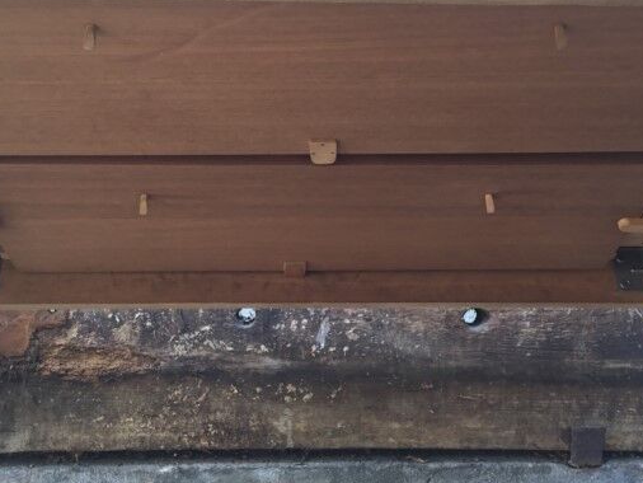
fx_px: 911
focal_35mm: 49
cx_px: 335
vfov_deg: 29.7
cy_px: 215
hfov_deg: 38.9
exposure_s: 1/50
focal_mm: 3.3
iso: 25
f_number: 2.4
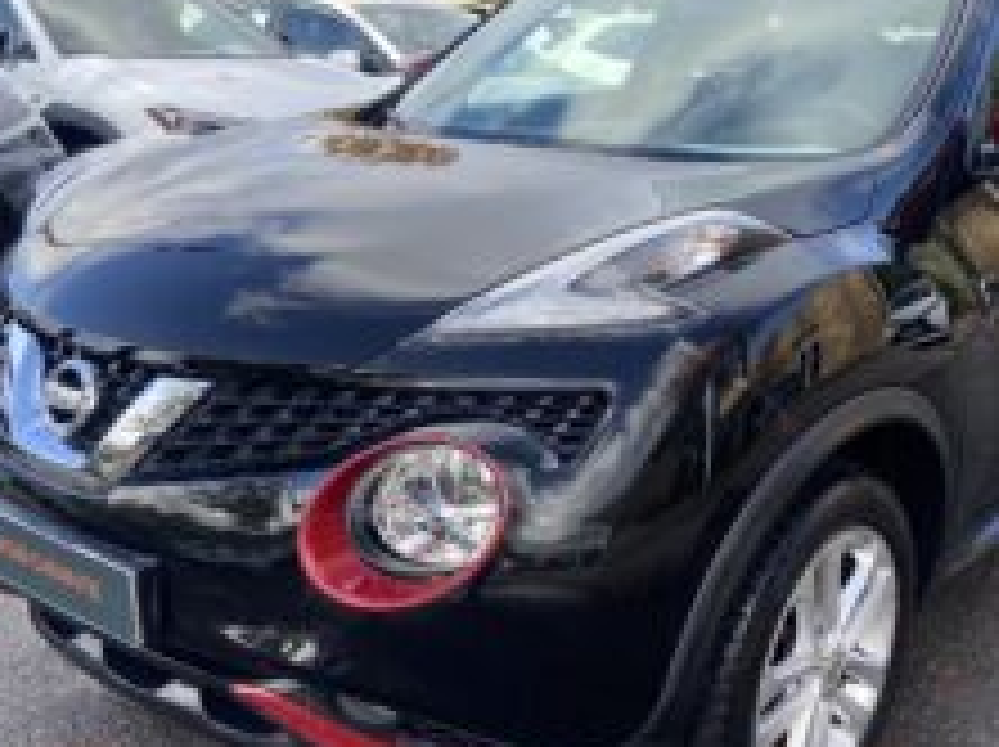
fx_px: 1268
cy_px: 416
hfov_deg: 42.6
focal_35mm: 44
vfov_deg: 32.8
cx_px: 628
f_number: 1.8
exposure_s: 1/497
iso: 32
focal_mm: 4.25
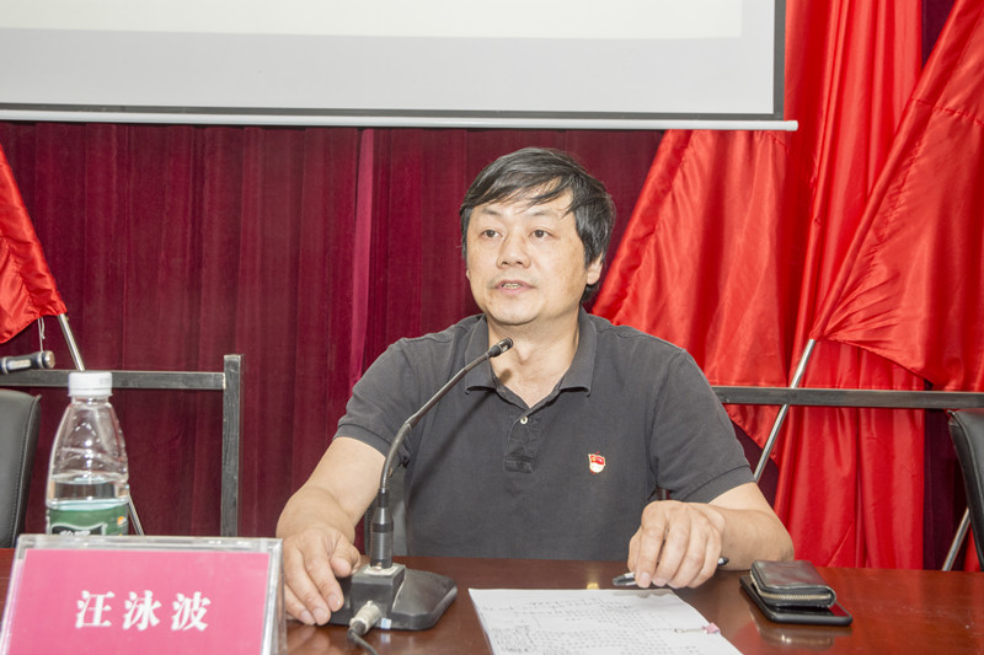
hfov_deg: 46.4
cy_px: 328
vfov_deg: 31.9
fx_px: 1148
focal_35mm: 42
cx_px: 492
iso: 800
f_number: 7.1
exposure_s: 1/60
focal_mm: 28
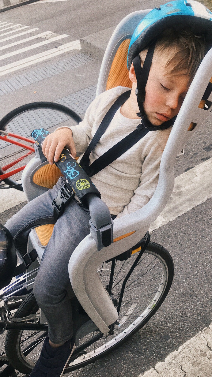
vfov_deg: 62.6
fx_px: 310
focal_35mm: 31
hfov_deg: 37.8
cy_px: 186
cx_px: 116
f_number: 1.8
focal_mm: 3.99
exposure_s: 1/40
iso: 25
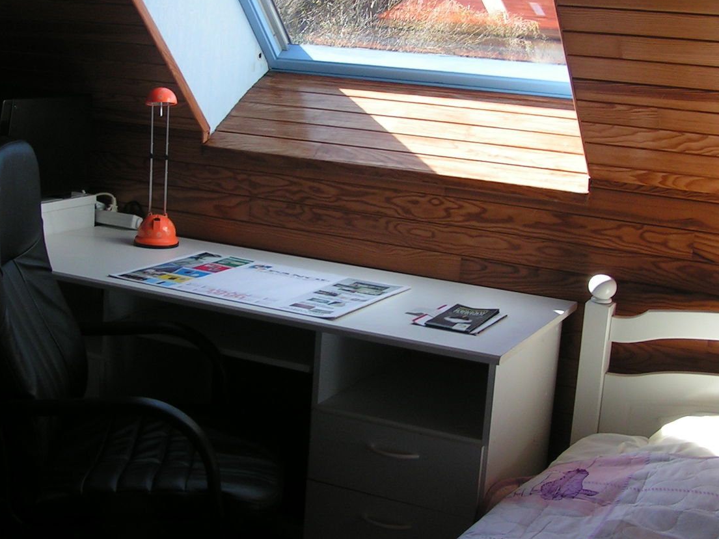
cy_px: 227
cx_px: 324
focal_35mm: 55
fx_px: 1143
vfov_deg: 26.5
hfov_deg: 34.9
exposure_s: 1/40
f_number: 4.5
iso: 50
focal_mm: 5.8
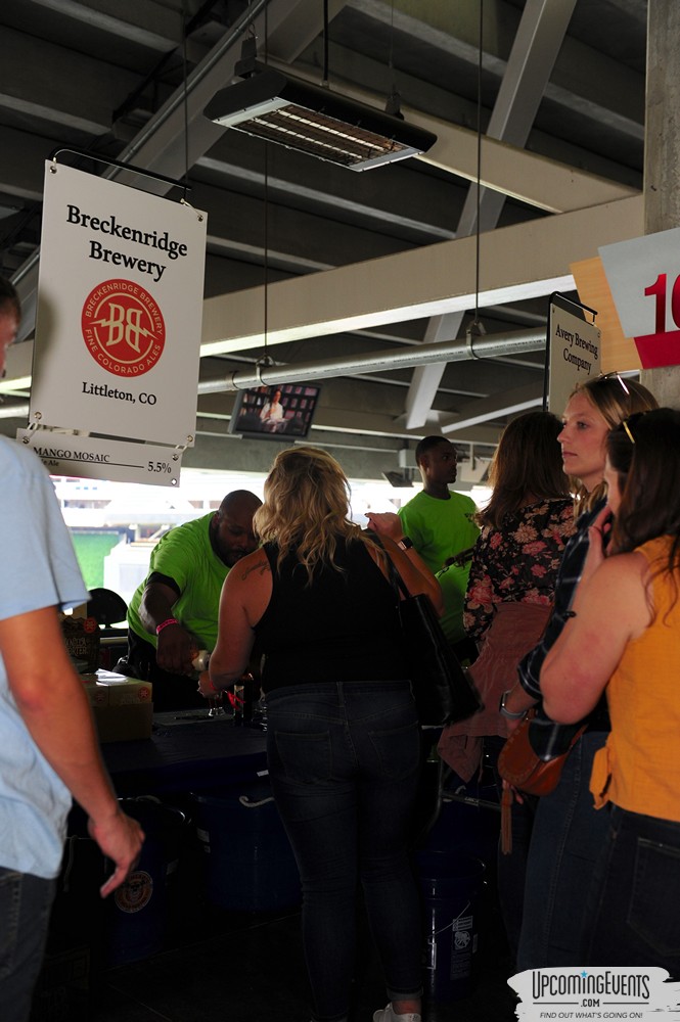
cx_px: 340
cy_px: 511
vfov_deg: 48.5
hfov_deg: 33.3
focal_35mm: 40
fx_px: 1135
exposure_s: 1/160
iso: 1000
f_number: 3.5
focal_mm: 40
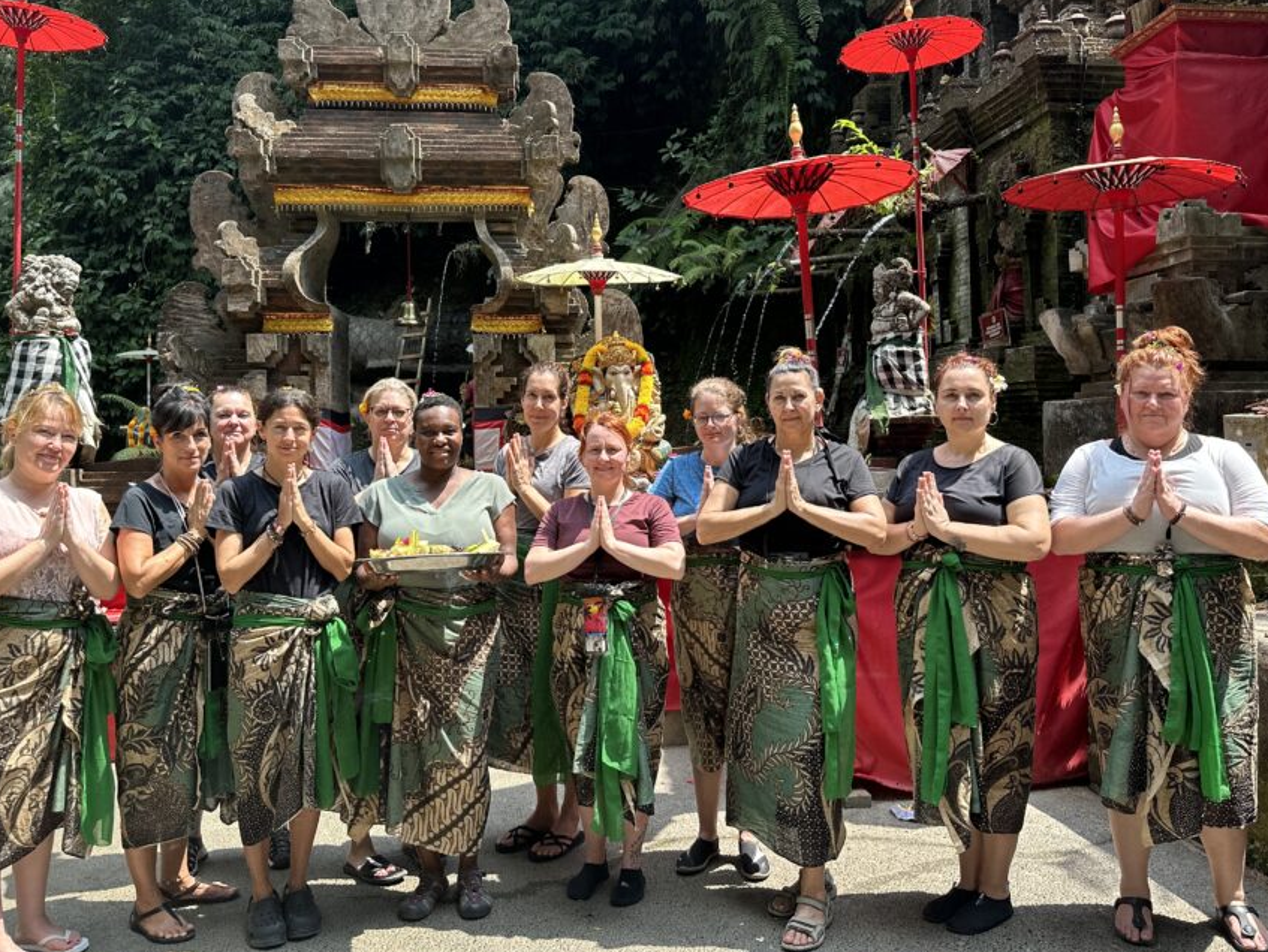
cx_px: 632
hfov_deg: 61.6
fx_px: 1063
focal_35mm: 29
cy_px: 424
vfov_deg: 48.2
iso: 80
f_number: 1.78
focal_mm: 6.86
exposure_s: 1/935
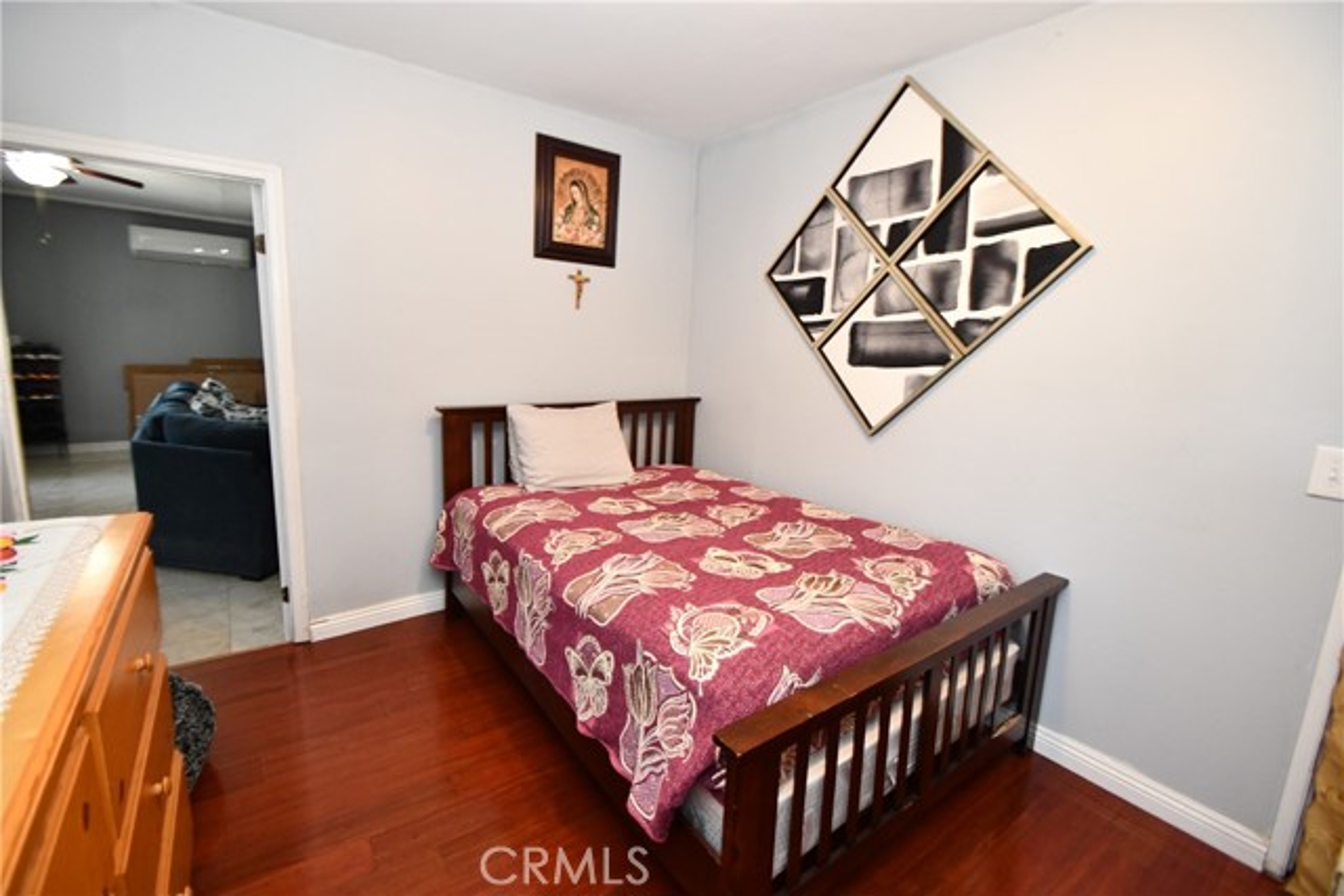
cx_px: 672
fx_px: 560
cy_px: 448
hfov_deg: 100.4
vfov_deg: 77.4
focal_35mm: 15
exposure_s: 1/60
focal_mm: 10
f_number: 4
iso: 1800
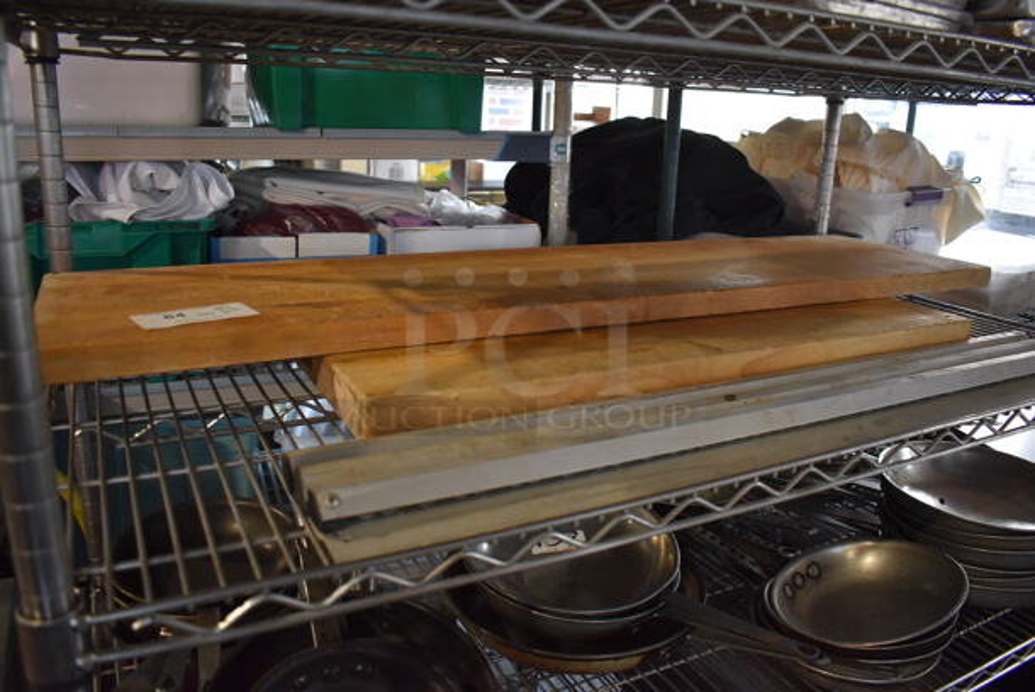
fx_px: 777
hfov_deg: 67.3
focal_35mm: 27
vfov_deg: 48.0
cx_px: 518
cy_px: 346
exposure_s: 1/125
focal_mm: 18
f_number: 3.5
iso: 1400
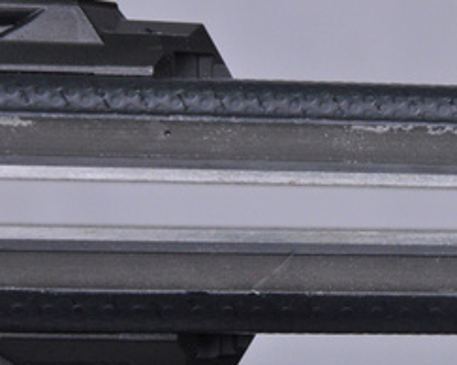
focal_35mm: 274
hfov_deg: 7.1
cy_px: 204
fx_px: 3701
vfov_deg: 5.6
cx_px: 354
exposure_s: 1/125
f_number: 9.5
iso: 3200
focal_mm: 105
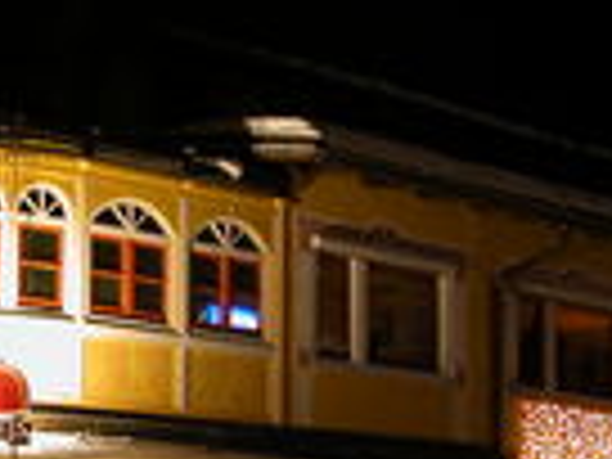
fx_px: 1821
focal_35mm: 103
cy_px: 405
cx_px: 171
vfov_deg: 14.2
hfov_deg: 19.0
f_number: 2.8
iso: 100
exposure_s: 1/4.3
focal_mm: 9.2
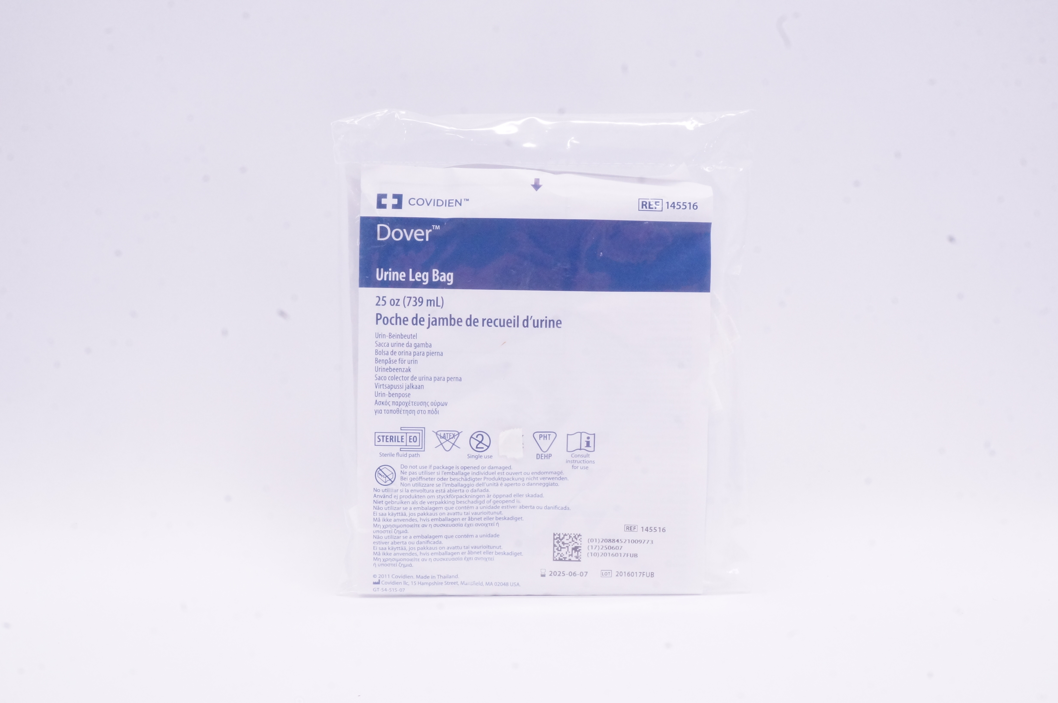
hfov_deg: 41.2
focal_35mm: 48
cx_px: 529
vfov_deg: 28.0
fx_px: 1409
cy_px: 352
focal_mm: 32
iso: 1600
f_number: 22
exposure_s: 1/20
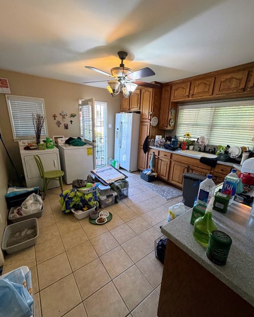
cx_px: 125
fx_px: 141
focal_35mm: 15
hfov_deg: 84.0
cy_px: 163
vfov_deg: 96.8
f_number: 2.2
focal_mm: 2.22
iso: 320
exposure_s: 1/60
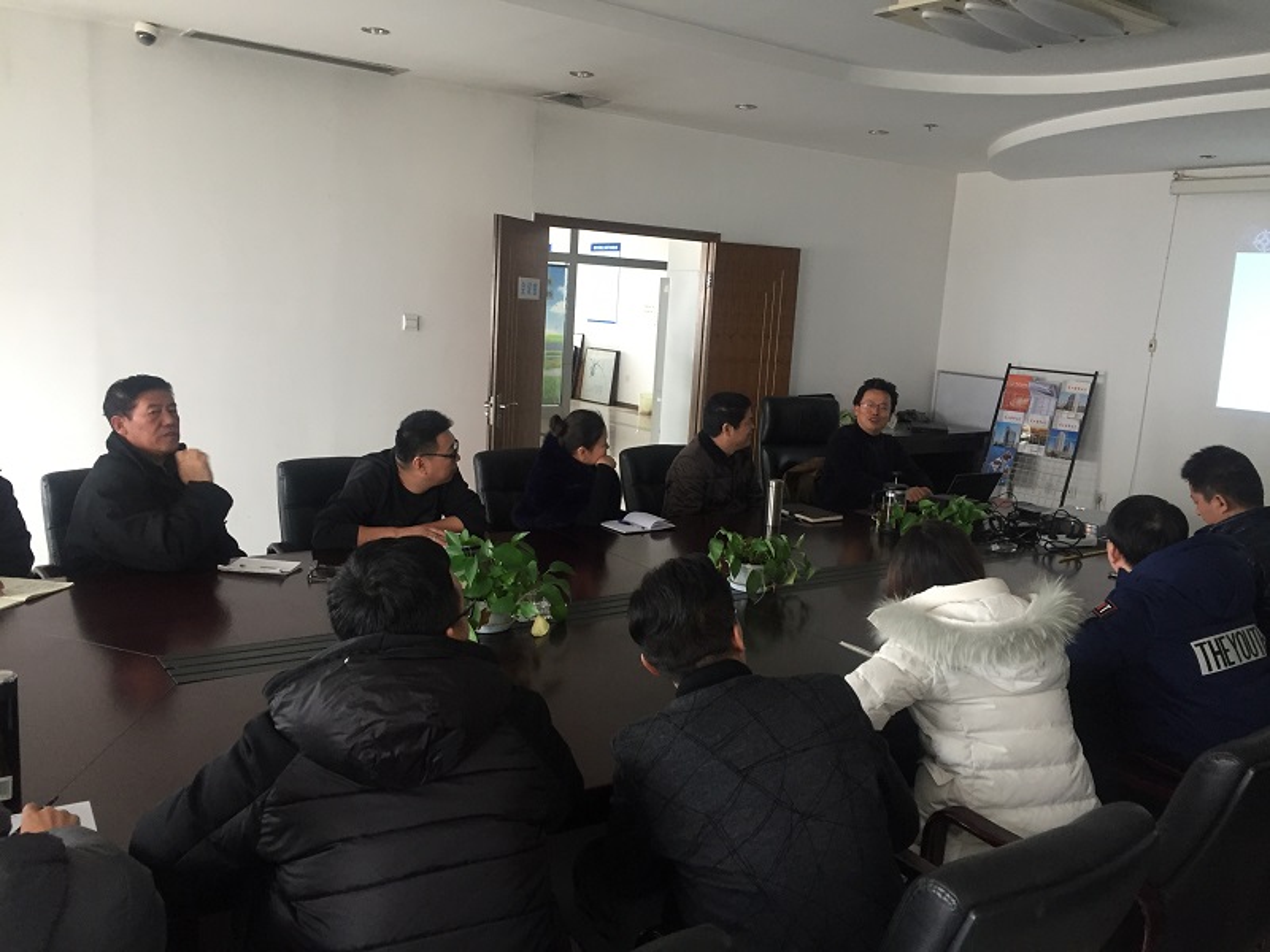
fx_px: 1064
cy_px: 476
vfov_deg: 48.2
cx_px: 635
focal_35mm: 29
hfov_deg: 61.7
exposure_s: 1/33
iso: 160
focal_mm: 4.15
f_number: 2.2
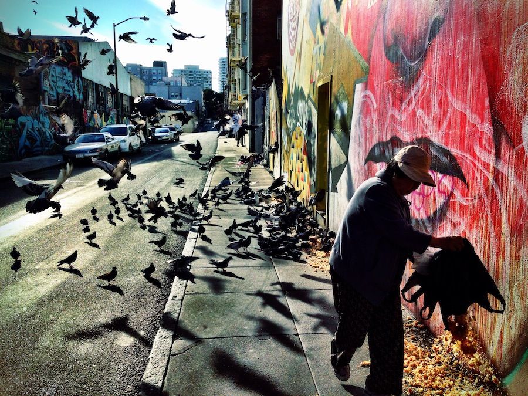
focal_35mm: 33
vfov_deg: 42.9
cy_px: 198
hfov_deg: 55.4
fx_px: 503
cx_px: 264
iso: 50
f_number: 2.4
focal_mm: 4.12
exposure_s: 1/1427
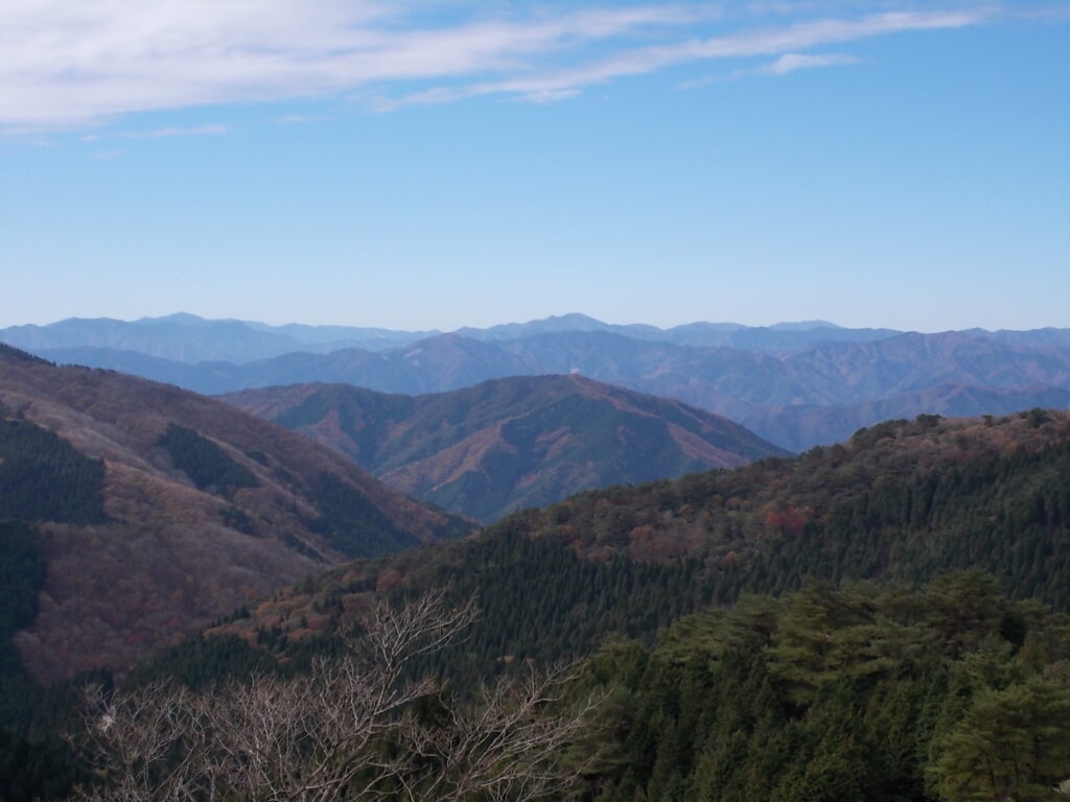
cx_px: 535
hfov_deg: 33.2
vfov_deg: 25.2
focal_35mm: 58
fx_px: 1793
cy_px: 401
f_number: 4.9
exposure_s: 1/400
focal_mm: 10.3
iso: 80
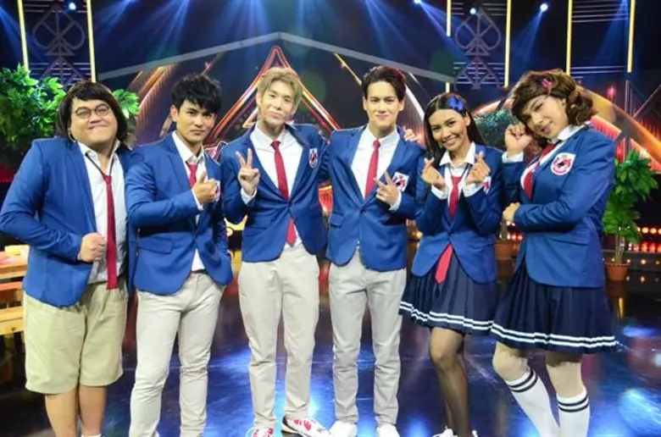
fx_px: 632
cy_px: 218
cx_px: 330
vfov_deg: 38.2
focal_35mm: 34
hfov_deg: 55.2
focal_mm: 23
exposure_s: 1/400
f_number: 3.8
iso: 5000
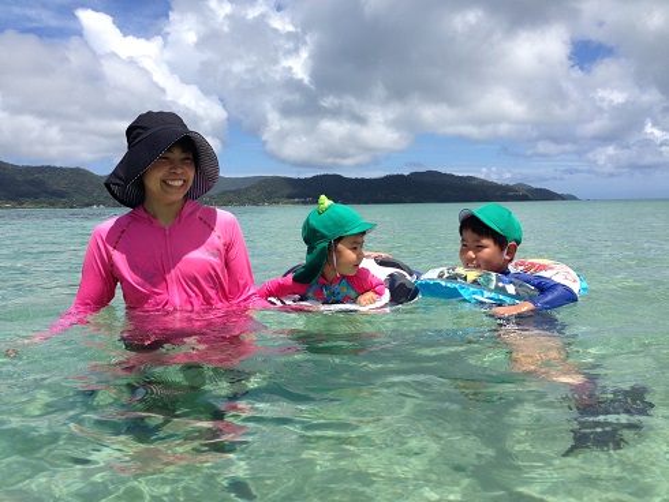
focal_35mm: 33
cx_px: 334
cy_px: 251
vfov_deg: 43.0
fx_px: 638
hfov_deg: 55.3
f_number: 2.4
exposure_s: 1/1938
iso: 50
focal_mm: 4.12
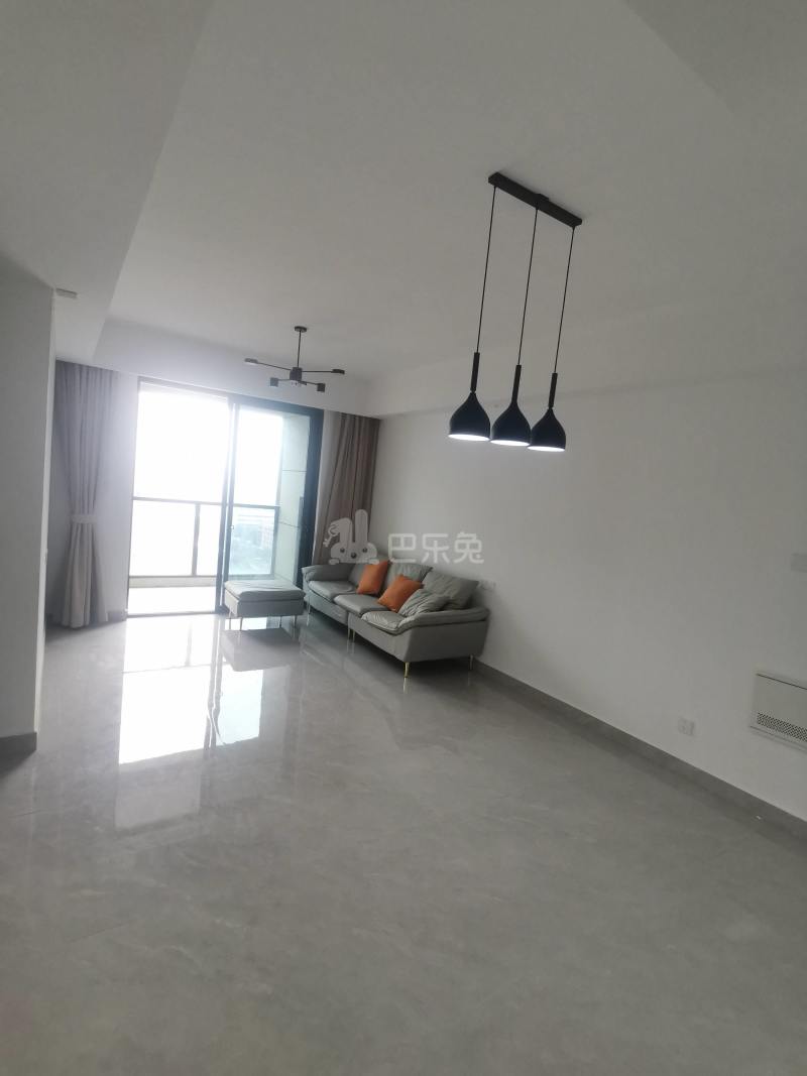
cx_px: 404
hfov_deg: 74.7
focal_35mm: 17
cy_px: 538
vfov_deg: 91.0
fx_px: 529
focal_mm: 2.23
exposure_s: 1/100
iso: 80
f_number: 2.2
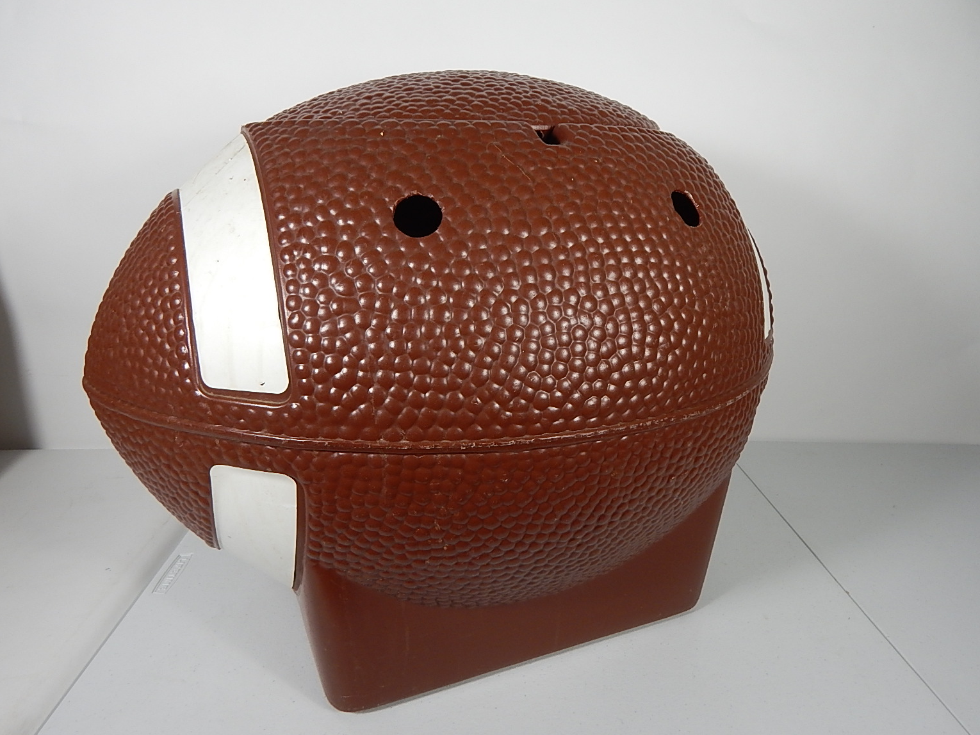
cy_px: 362
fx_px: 651
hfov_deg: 73.9
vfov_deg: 58.9
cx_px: 484
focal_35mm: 23
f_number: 3
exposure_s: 1/40
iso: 125
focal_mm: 4
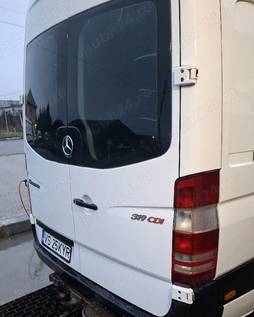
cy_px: 212
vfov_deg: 55.9
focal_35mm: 31
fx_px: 291
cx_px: 139
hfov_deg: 47.1
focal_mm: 5.54
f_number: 1.8
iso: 250
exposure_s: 1/50
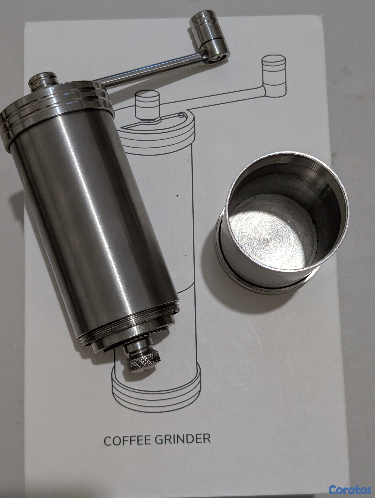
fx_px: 706
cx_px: 188
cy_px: 249
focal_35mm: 49
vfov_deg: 38.9
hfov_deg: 29.7
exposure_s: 1/60
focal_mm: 6.9
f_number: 1.68
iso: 171
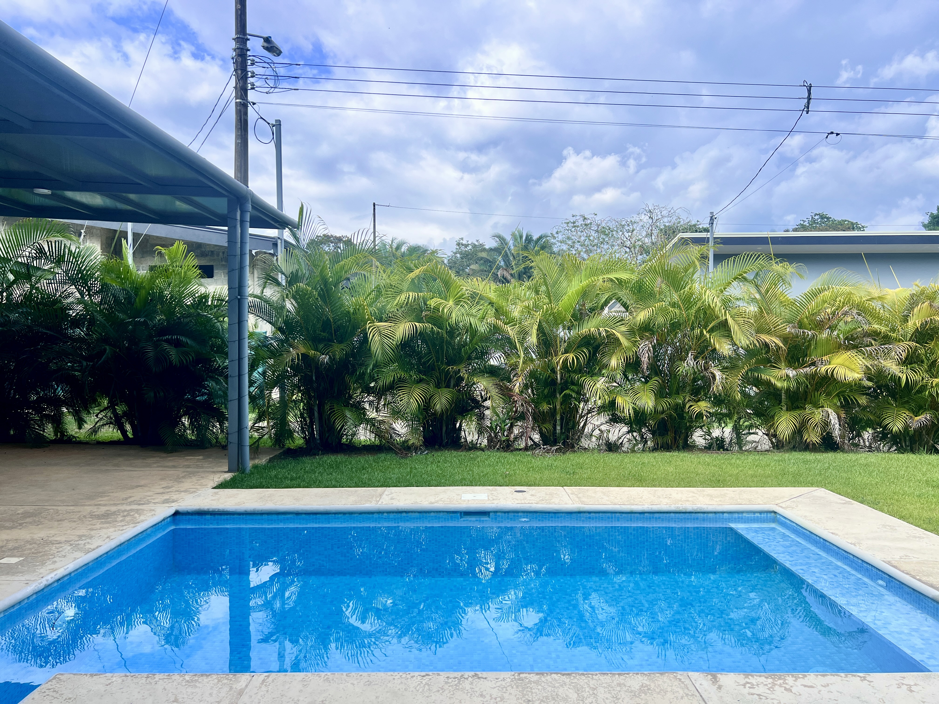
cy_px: 352
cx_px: 470
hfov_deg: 67.3
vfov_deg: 53.1
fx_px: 705
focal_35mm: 26
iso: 50
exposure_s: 1/3077
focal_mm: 5.7
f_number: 1.5
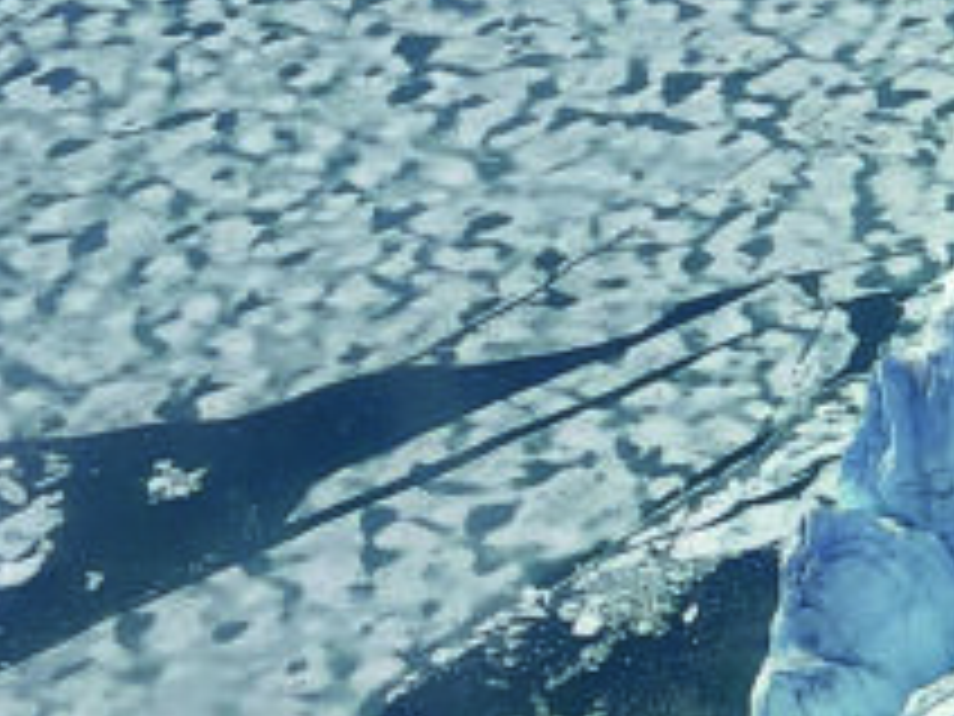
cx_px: 2012
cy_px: 216
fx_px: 3858
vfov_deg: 10.6
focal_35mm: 140
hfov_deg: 12.2
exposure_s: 1/3597
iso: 32
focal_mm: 4.15
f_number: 2.2
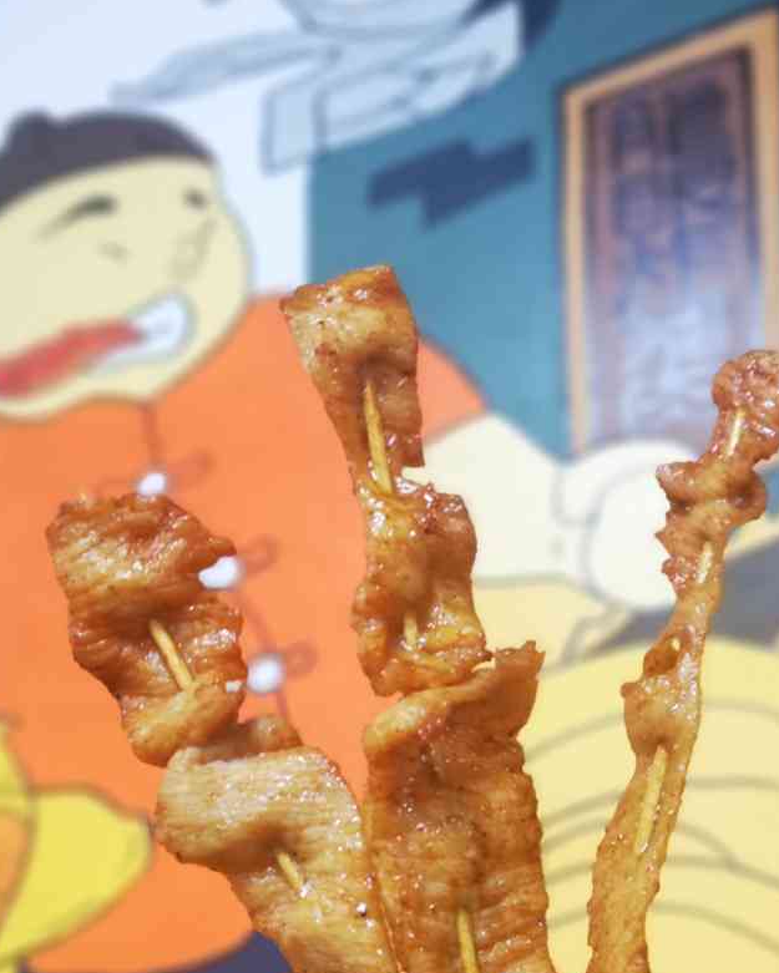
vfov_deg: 30.0
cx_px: 404
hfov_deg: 24.2
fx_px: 1815
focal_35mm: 63
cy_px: 576
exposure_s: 1/33.3
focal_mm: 5.58
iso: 200
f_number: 4
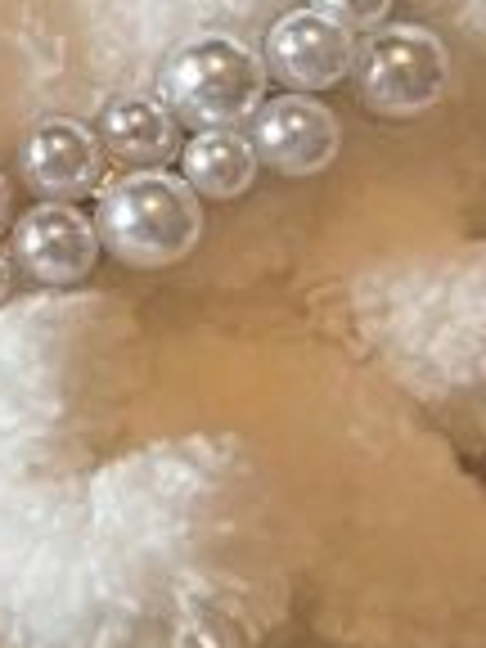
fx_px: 3463
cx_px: -990
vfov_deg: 10.5
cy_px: -108
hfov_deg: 7.1
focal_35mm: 185
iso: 160
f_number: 1.5
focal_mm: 5.7
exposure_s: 1/60
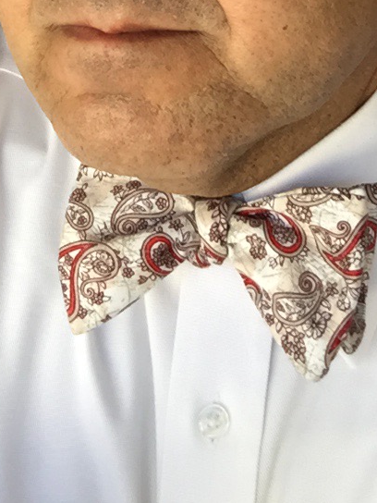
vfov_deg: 24.5
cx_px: 193
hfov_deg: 20.2
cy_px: -78
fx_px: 1060
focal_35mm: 73
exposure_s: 1/127
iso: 32
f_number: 2.2
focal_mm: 2.65
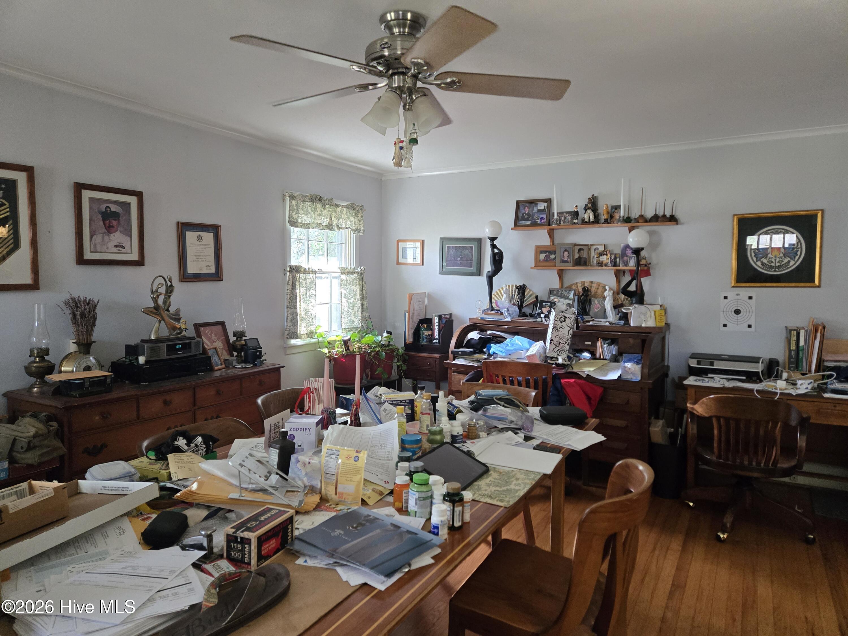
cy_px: 318
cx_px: 424
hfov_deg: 73.9
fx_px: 563
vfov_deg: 58.9
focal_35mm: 23
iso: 640
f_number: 1.8
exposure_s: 1/120
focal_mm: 5.4
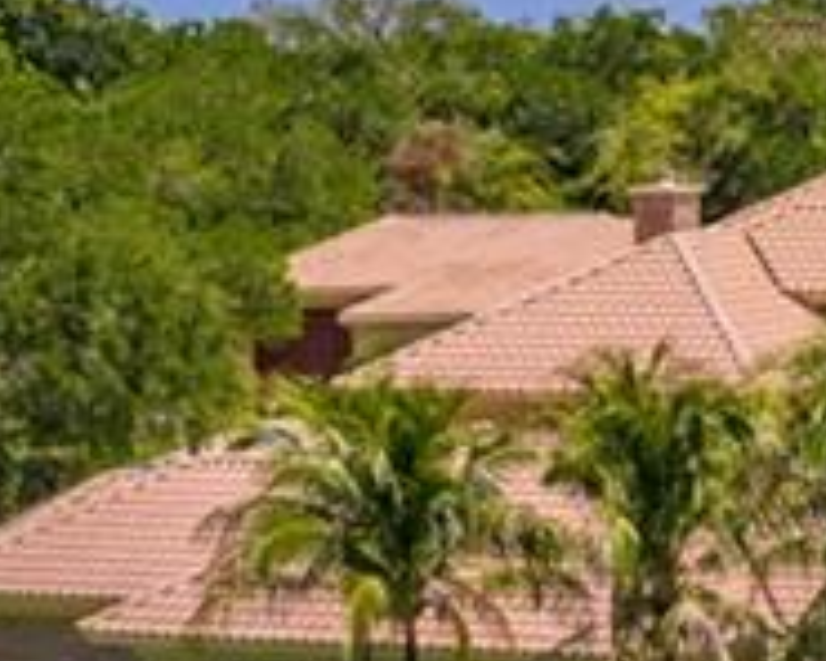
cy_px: 538
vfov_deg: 10.6
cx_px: 1630
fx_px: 3545
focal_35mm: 145
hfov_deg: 11.9
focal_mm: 10.26
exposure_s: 1/80
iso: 100
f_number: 4
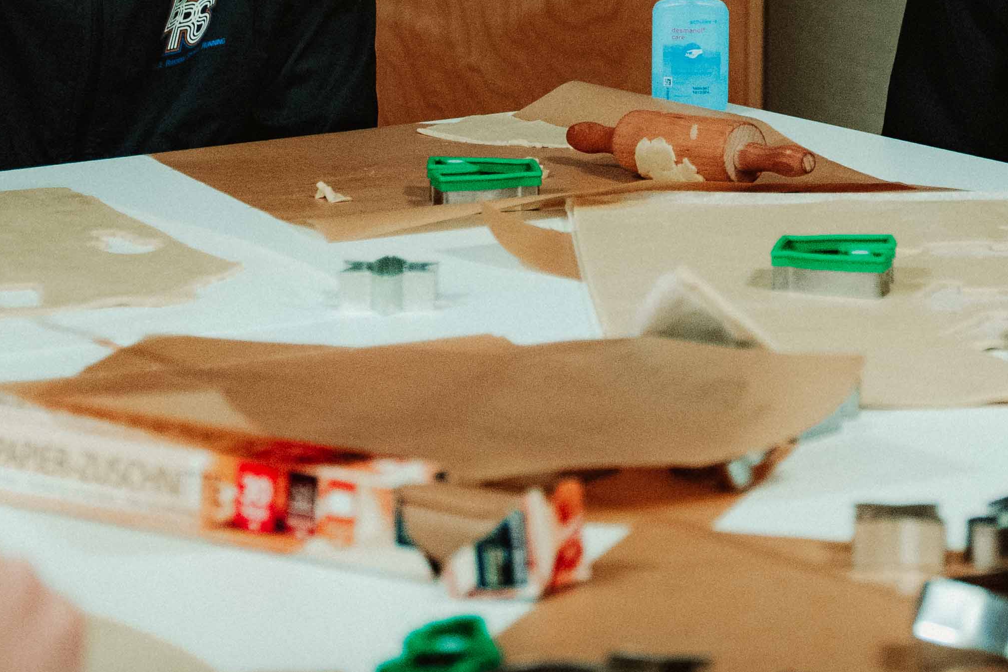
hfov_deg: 11.5
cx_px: 987
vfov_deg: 7.7
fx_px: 4965
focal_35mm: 177
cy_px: -204
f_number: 2.8
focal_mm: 51.1
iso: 1600
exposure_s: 1/200
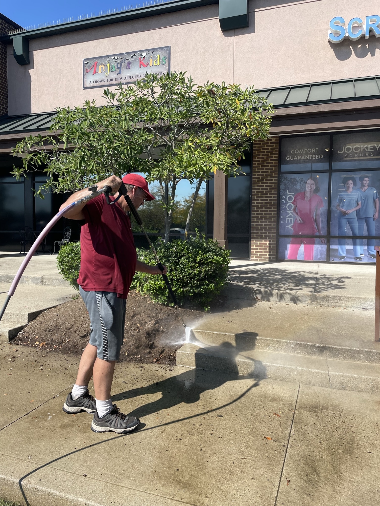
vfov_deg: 67.3
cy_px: 253
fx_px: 381
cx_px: 190
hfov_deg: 53.1
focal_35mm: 26
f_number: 1.6
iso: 32
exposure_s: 1/2506
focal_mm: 4.2
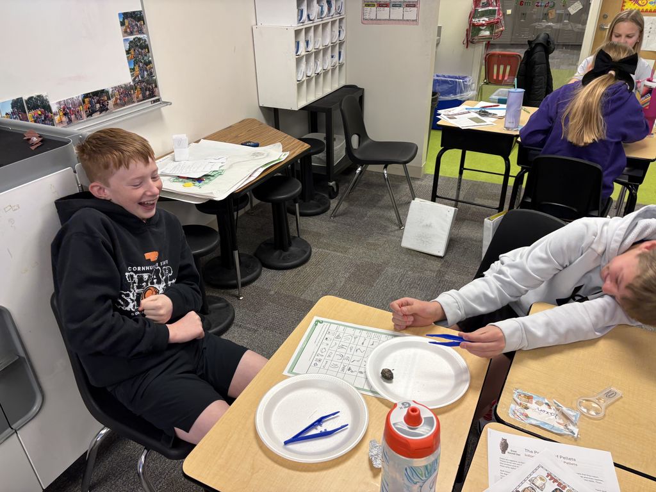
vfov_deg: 53.1
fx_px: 493
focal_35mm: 26
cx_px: 328
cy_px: 246
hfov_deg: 67.3
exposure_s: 1/60
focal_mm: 5.96
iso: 80
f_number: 1.6
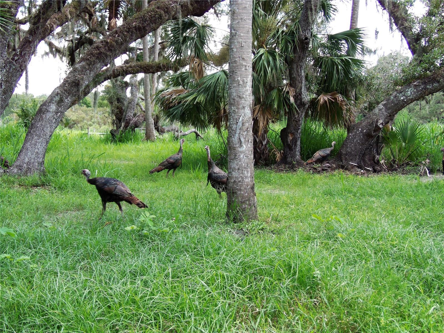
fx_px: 628
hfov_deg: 38.9
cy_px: 166
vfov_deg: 29.7
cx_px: 222
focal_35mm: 49
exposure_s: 1/60
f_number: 3.8
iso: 64
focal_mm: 8.7
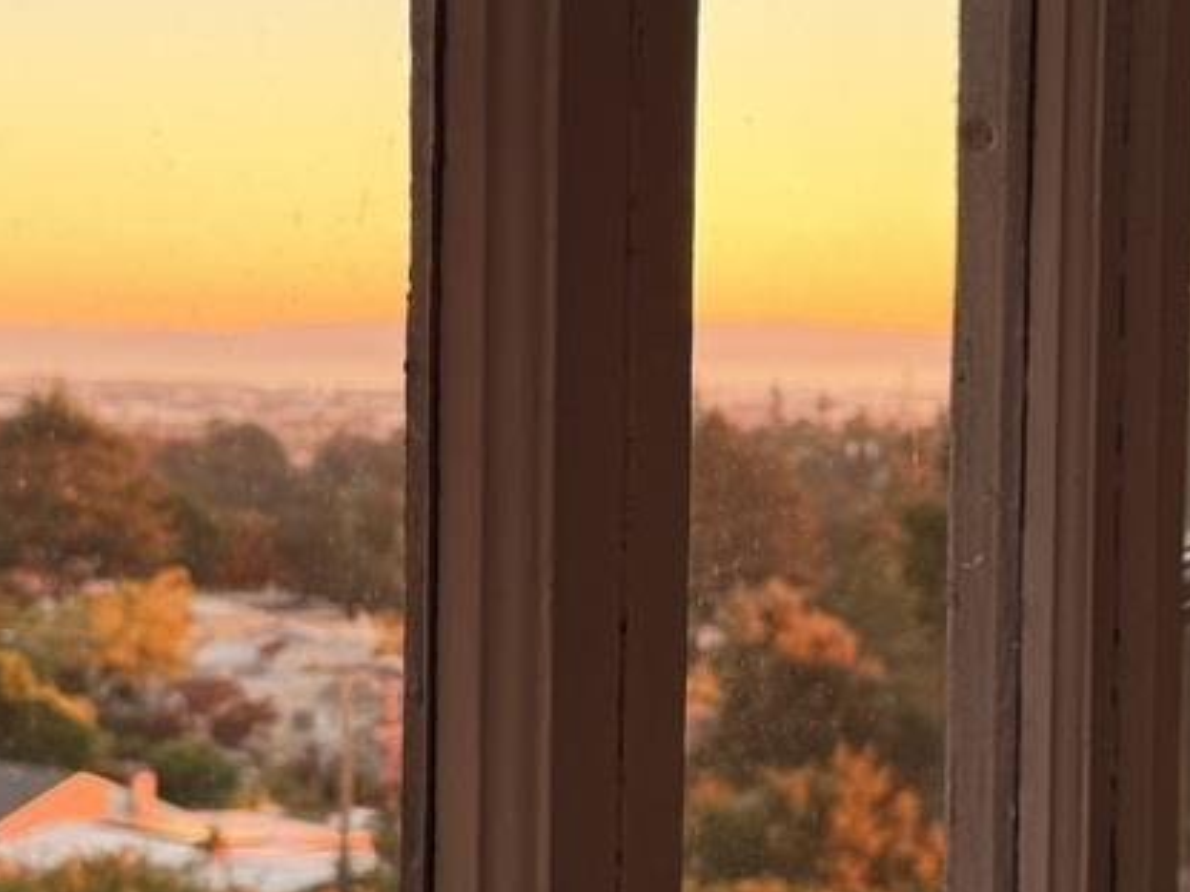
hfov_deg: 23.5
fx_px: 2853
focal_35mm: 83
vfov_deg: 17.8
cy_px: 480
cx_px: 443
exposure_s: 1/159
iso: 64
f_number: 1.78
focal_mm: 6.76
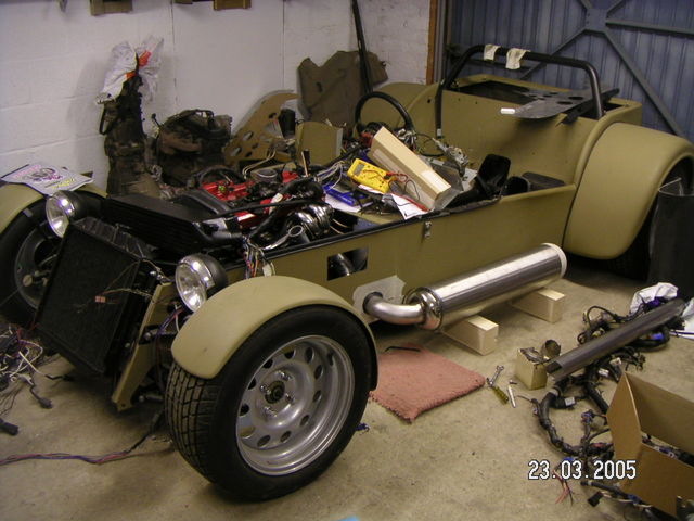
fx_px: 742
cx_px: 347
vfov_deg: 38.7
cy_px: 260
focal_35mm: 37
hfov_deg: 50.1
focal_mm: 4.8
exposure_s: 1/10
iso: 100
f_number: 2.8
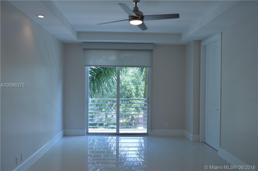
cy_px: 86
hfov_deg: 67.4
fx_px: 193
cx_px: 129
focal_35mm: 27
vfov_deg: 47.8
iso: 400
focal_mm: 18
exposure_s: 1/80
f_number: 4.5
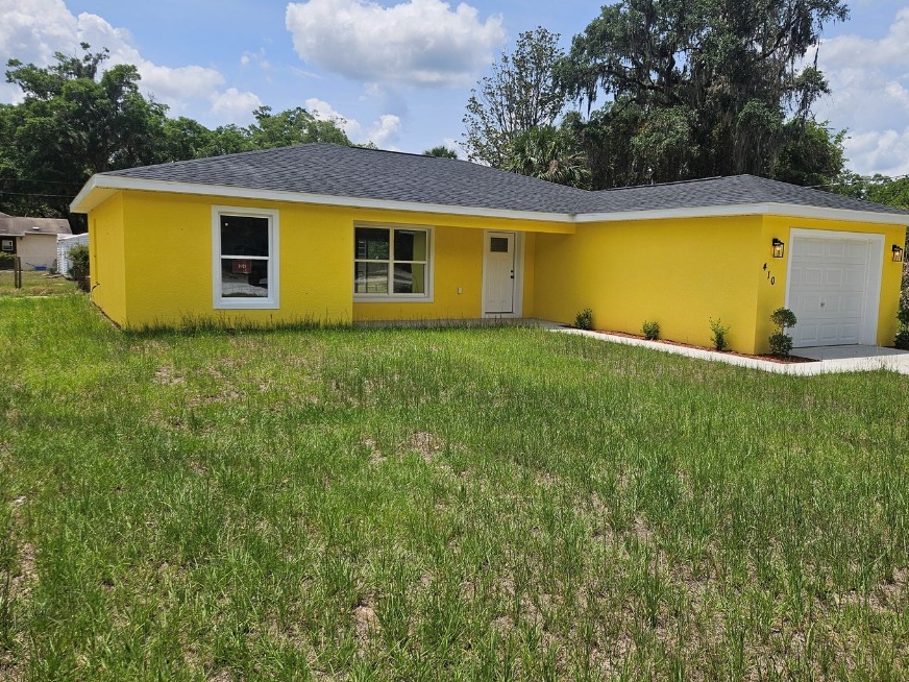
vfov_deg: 51.4
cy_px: 338
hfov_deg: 65.1
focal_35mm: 27
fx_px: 709
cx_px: 505
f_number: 1.8
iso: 25
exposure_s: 1/3464
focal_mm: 5.4
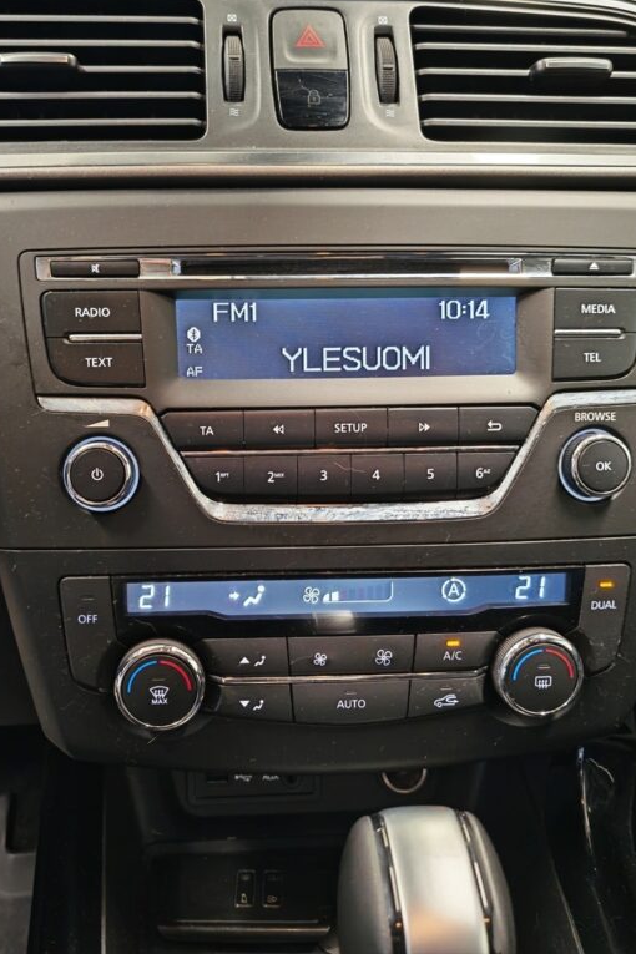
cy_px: 476
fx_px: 848
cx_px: 267
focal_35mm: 32
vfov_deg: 58.7
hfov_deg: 41.0
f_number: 1.6
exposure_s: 1/50
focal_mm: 5.4
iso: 250
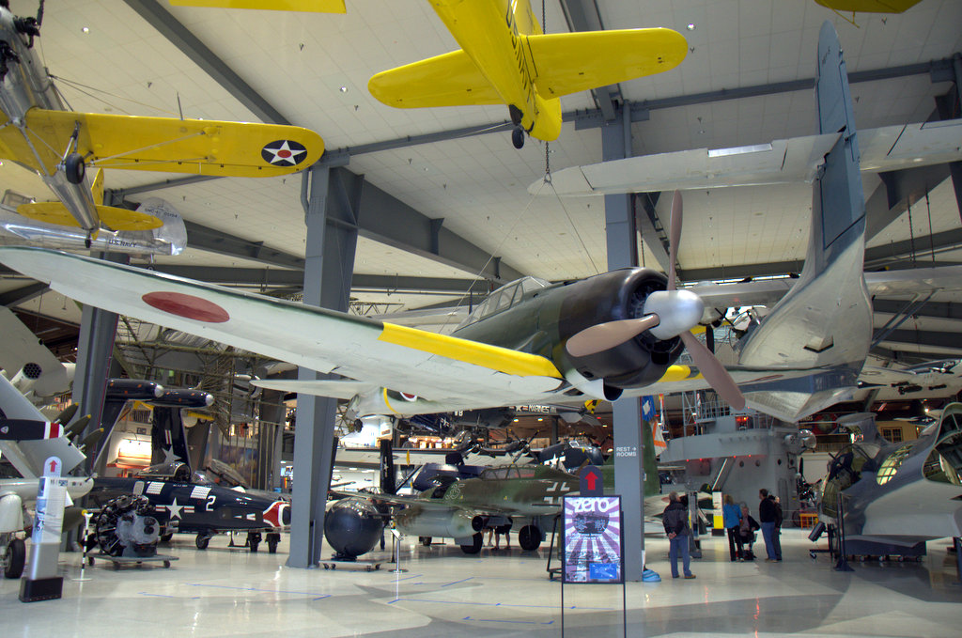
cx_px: 481
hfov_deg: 67.5
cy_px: 319
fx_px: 720
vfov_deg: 47.8
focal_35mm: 27
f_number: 3.5
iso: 500
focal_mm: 18
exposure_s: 1/20
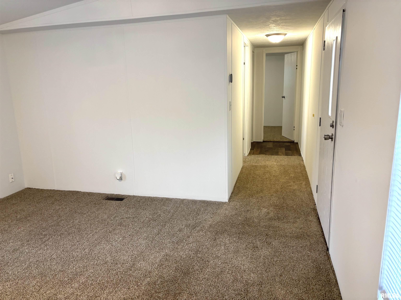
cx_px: 200
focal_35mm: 26
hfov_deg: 67.3
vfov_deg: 53.1
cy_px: 150
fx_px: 301
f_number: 1.6
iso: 125
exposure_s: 1/60
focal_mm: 5.96
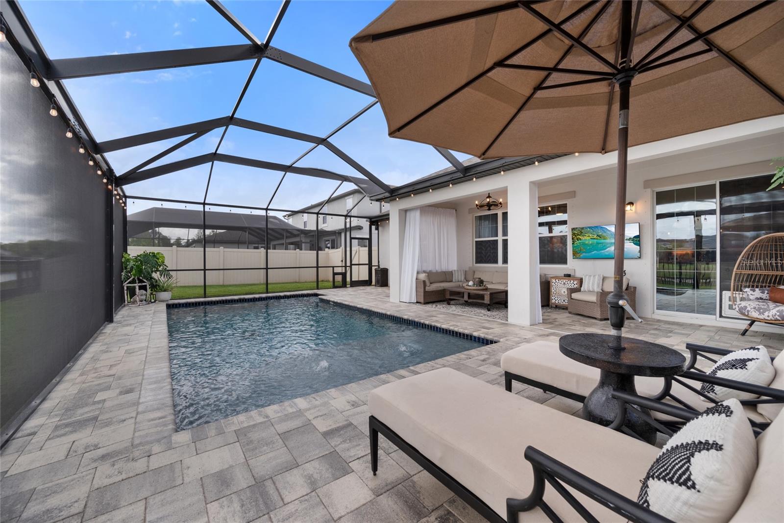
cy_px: 262
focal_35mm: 14
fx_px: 305
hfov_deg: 104.2
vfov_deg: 81.2
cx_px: 392
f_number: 7.1
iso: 250
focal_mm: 14
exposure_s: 1/400
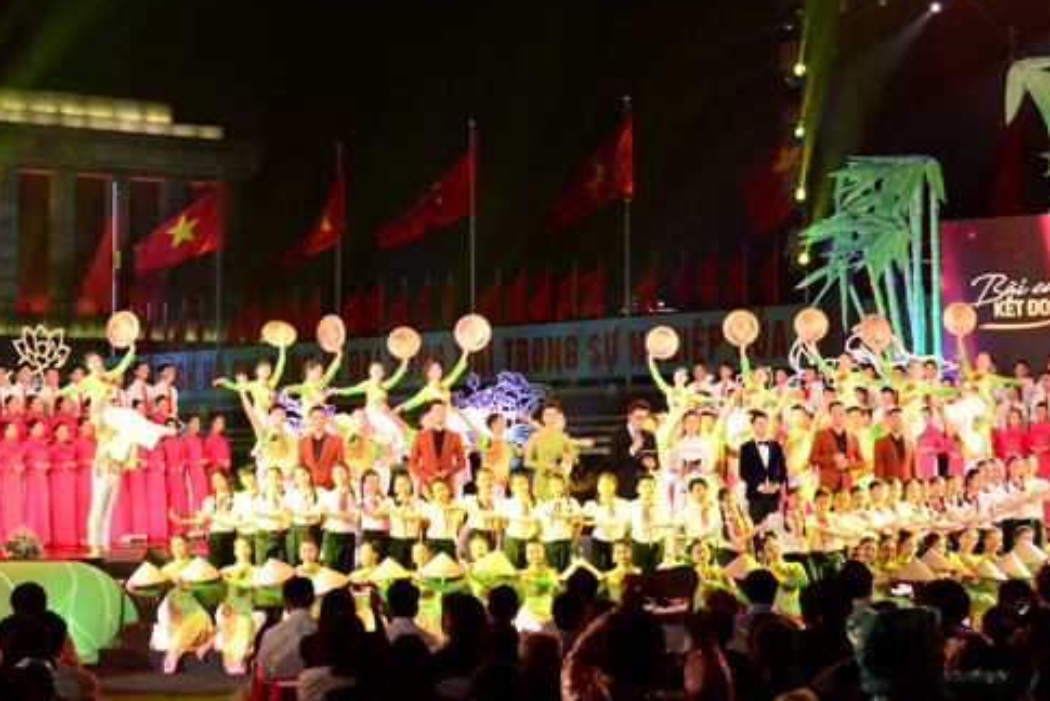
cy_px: 307
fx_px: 1984
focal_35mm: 68
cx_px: 473
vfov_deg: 20.0
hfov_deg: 29.6
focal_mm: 44
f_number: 6.3
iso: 2500
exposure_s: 1/60
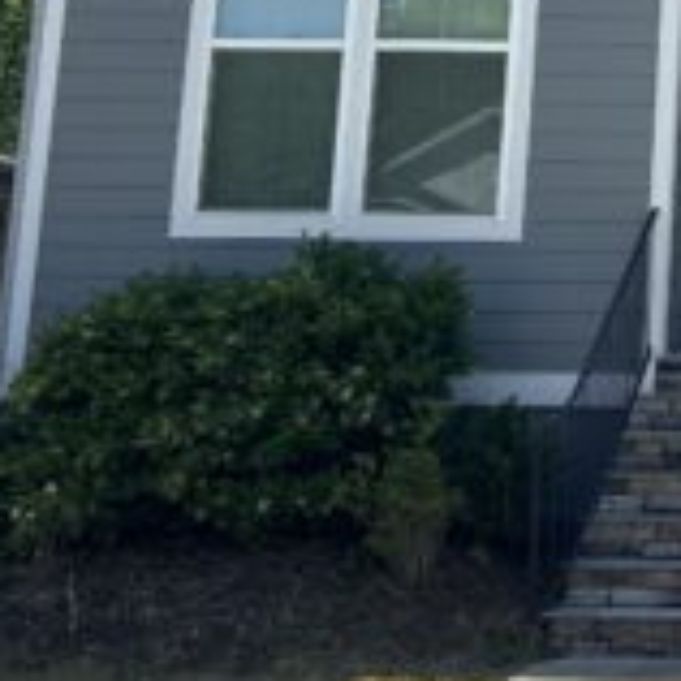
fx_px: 1936
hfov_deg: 17.9
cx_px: 1009
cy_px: 9
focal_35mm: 87
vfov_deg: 19.4
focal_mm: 5.7
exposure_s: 1/3460
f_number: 1.5
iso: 50
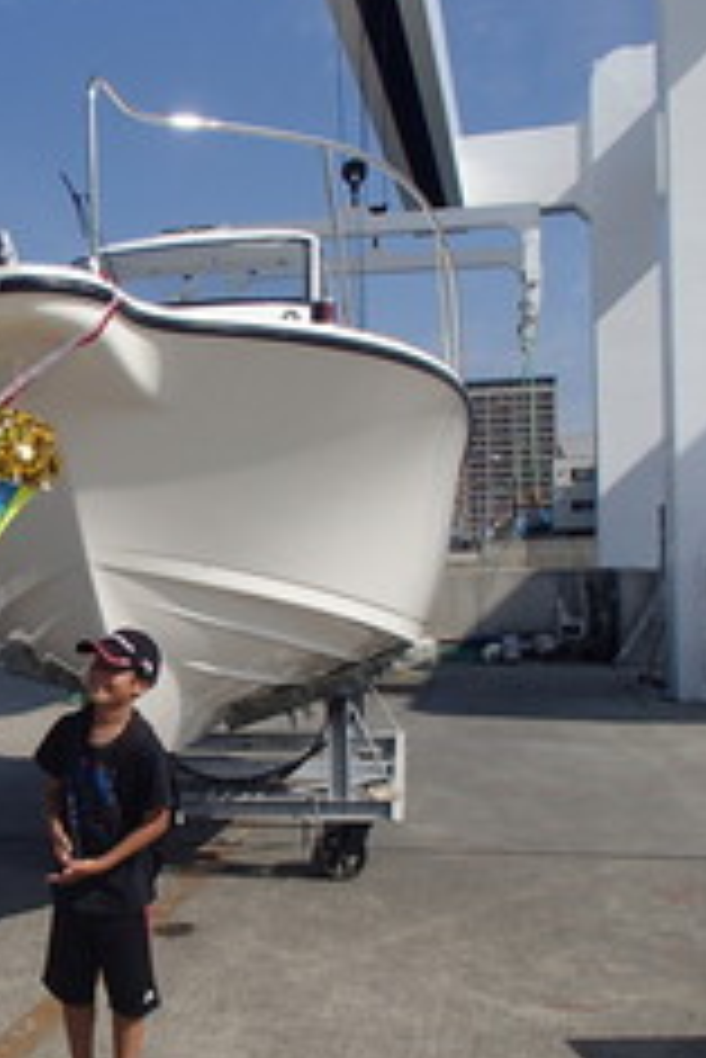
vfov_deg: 41.8
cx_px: 27
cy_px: 610
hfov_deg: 27.3
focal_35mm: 47
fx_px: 1380
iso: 100
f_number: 11
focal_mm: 5
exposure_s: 1/160
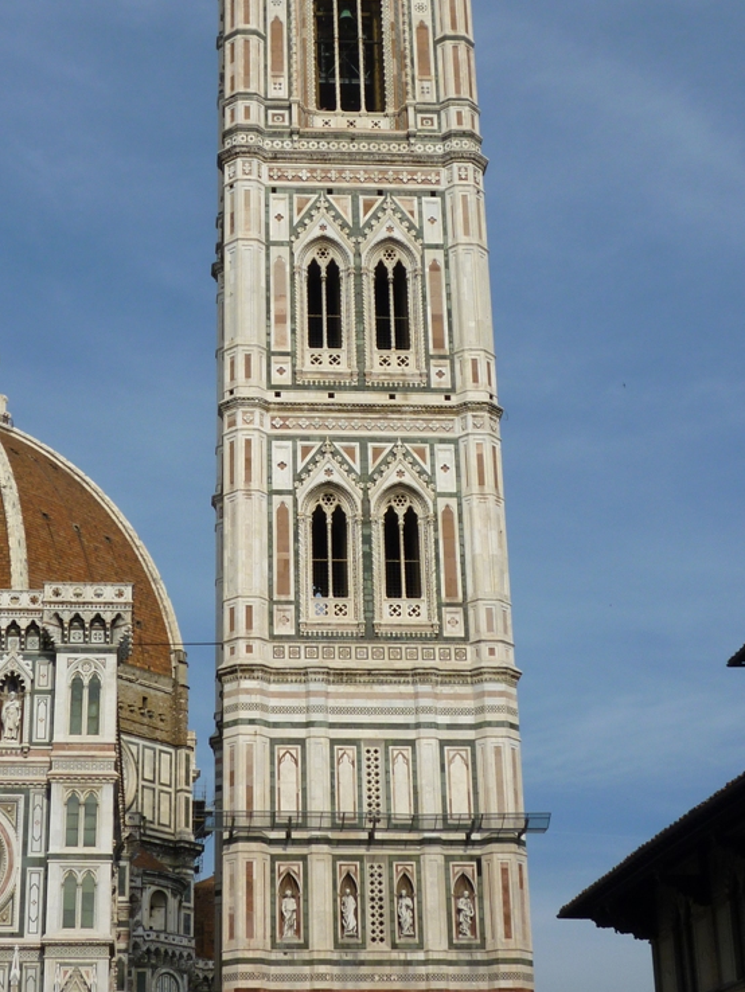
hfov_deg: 22.5
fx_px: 1864
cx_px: 264
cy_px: 479
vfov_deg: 29.8
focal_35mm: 65
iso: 80
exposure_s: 1/800
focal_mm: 7
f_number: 4.3
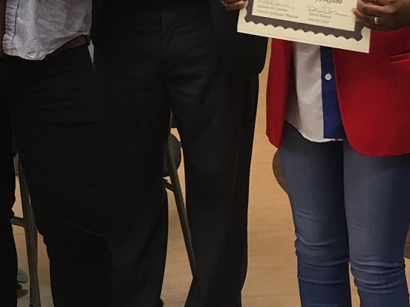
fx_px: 1244
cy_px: -73
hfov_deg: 18.2
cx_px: -7
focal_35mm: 105
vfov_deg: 13.7
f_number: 2.2
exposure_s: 1/15
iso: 50
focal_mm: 4.15
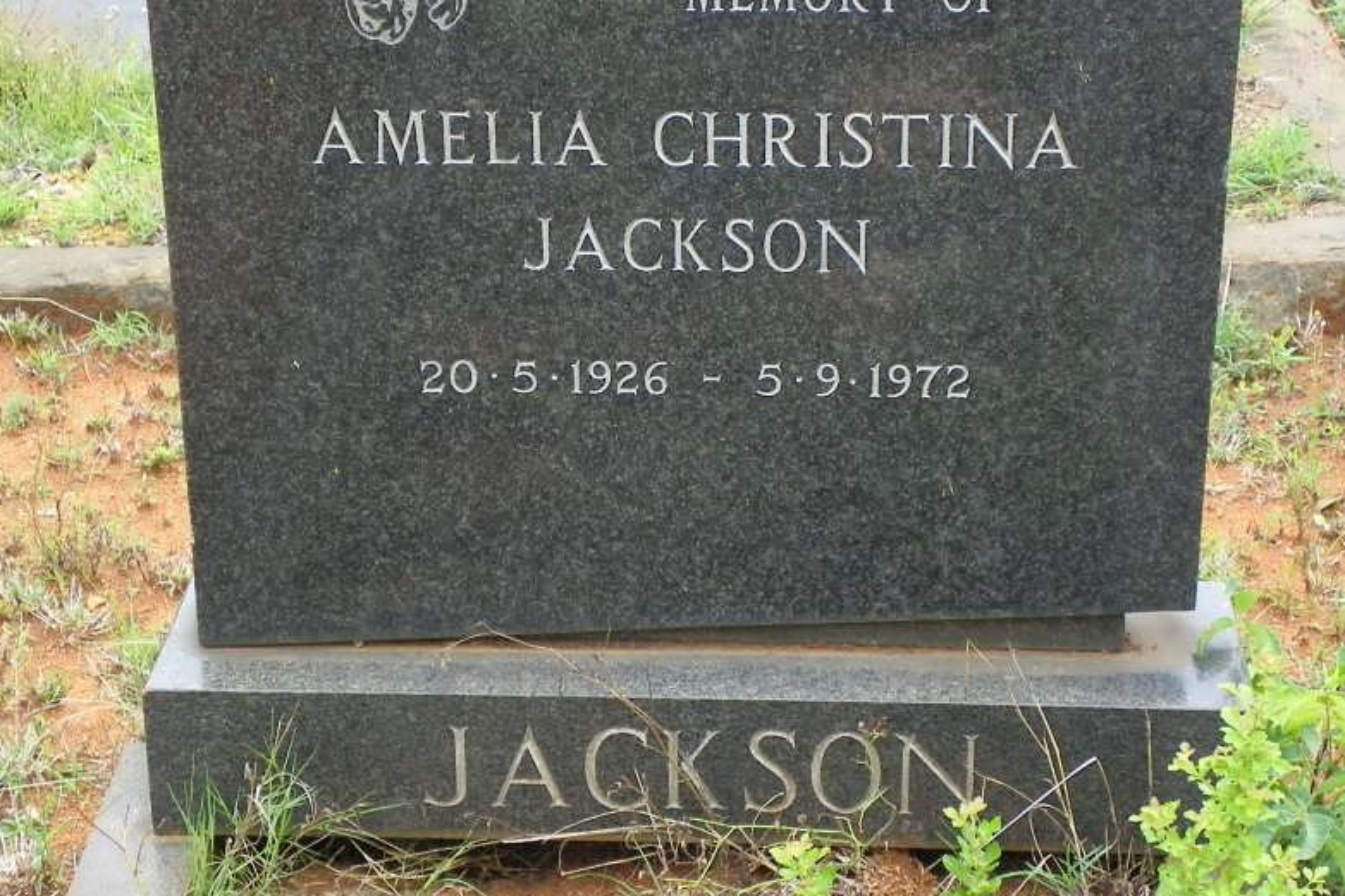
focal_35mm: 83
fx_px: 3100
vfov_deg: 16.4
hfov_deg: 24.5
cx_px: 703
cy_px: 334
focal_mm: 9.2
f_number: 3.5
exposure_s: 1/160
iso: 64
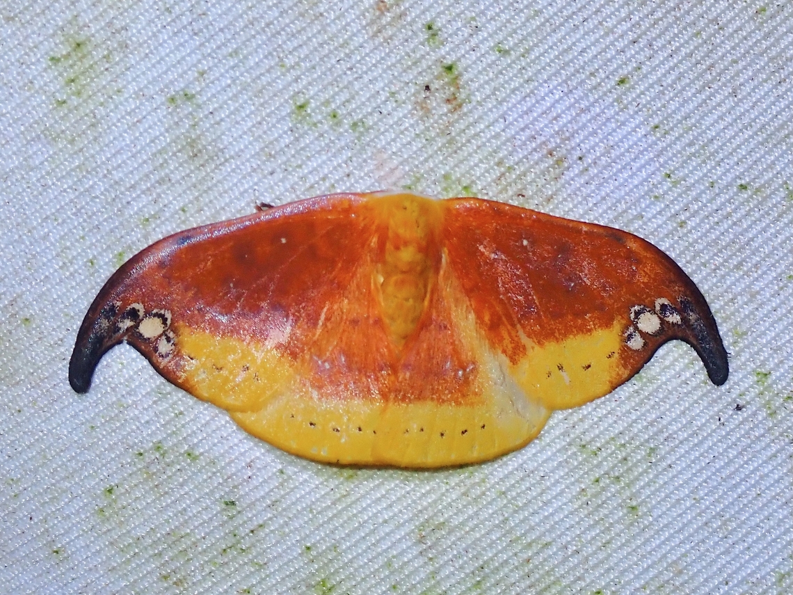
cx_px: 396
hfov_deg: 19.6
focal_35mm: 100
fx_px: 2291
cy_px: 298
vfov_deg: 14.8
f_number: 6.3
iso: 200
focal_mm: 18
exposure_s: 1/400
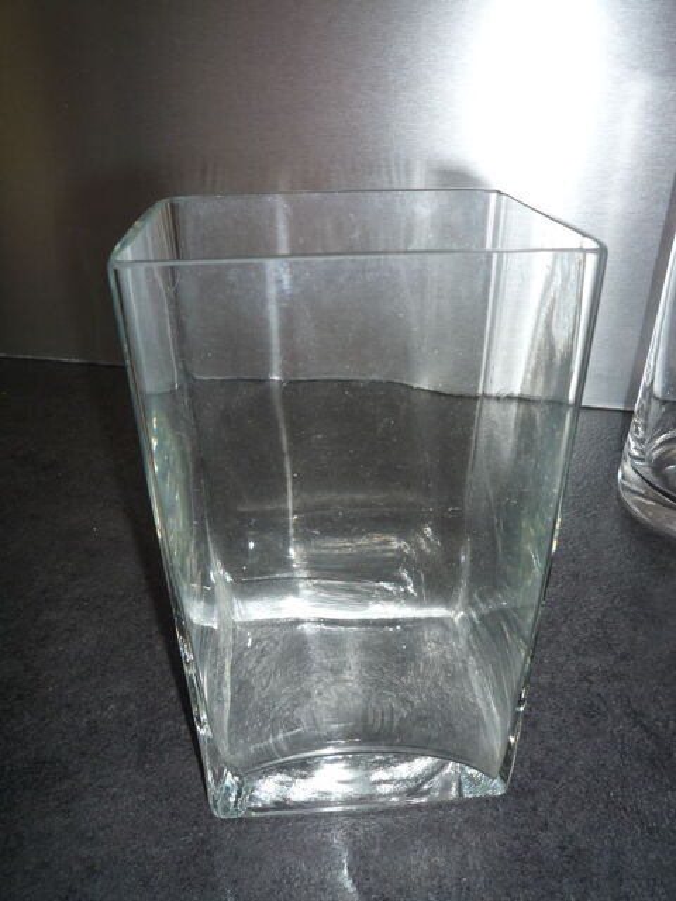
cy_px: 450
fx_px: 651
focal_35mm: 25
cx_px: 338
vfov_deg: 69.4
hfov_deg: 54.9
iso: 100
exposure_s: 1/30
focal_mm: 4.4
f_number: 4
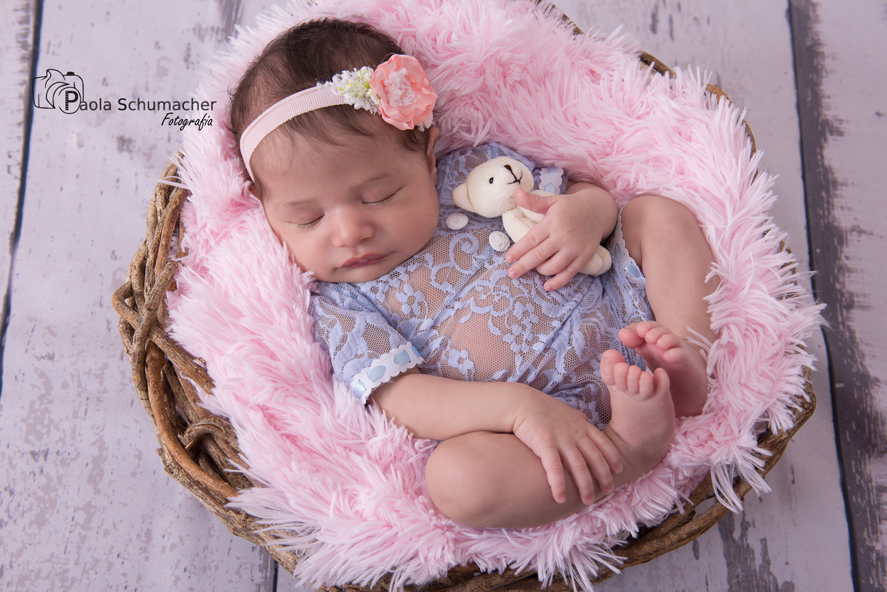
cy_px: 296
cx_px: 444
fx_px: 1183
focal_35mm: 48
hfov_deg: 41.1
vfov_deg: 28.1
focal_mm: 48
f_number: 7.1
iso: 200
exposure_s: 1/160
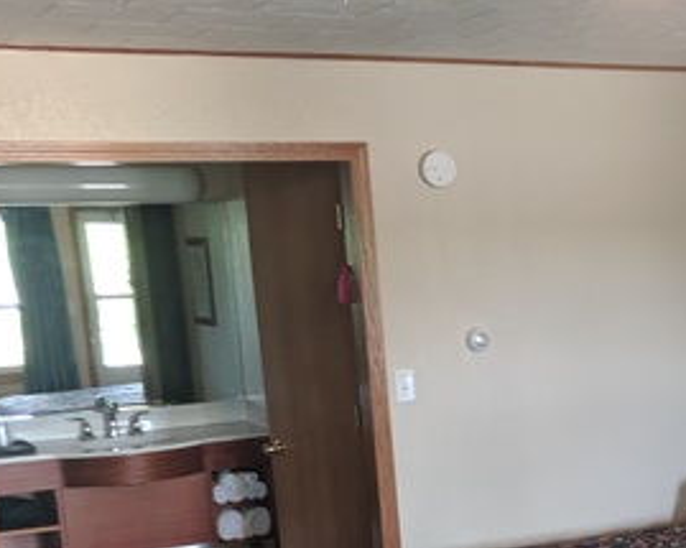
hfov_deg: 26.1
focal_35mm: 68
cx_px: 722
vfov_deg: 21.7
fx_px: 1380
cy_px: 543
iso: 296
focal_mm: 4.67
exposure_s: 1/60
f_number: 2
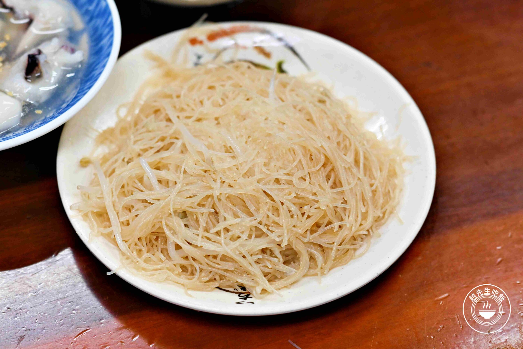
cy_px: 174
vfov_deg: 18.2
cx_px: 262
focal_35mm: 75
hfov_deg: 27.0
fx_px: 1090
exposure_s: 1/200
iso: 640
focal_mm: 50
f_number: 3.2
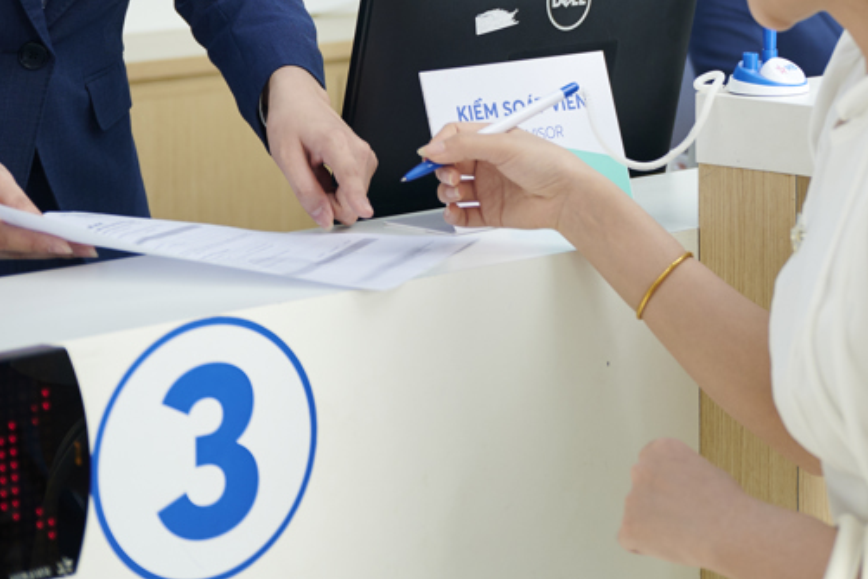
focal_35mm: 118
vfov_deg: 11.3
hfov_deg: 16.9
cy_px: -217
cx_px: 884
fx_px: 2846
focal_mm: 40
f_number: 2.8
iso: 250
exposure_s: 1/160
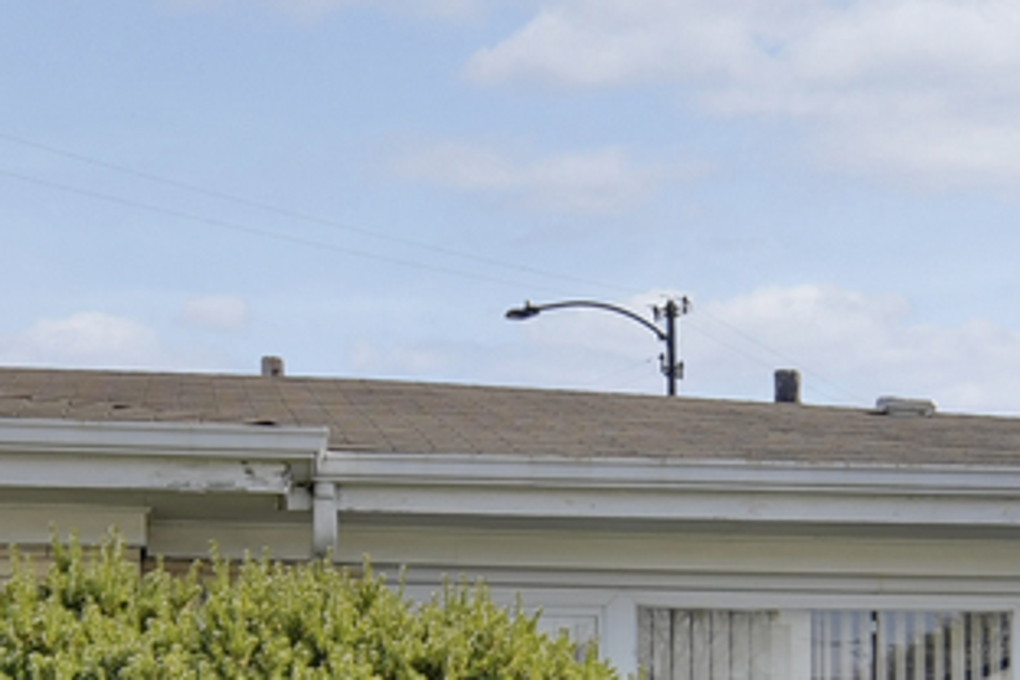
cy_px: 755
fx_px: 2210
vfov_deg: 16.9
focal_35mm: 78
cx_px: 693
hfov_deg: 25.8
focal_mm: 10
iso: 200
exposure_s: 1/8000
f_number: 3.5
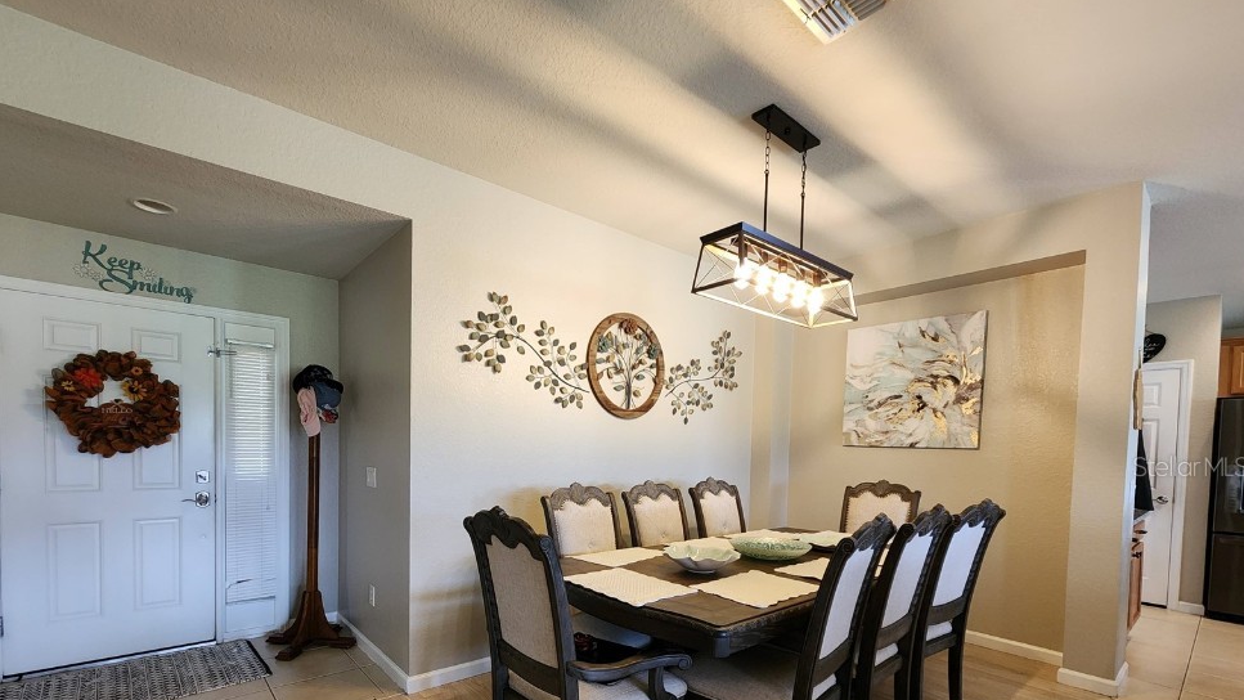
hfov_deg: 102.9
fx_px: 495
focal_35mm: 15
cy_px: 466
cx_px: 596
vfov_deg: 68.6
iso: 320
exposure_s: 1/60
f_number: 2.2
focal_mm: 2.2
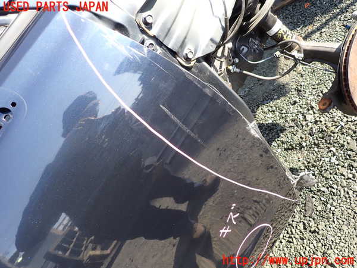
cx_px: 178
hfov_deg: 69.4
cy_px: 134
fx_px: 258
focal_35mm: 25
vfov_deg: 54.9
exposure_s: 1/160
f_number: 2.8
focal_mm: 4.5
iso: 100
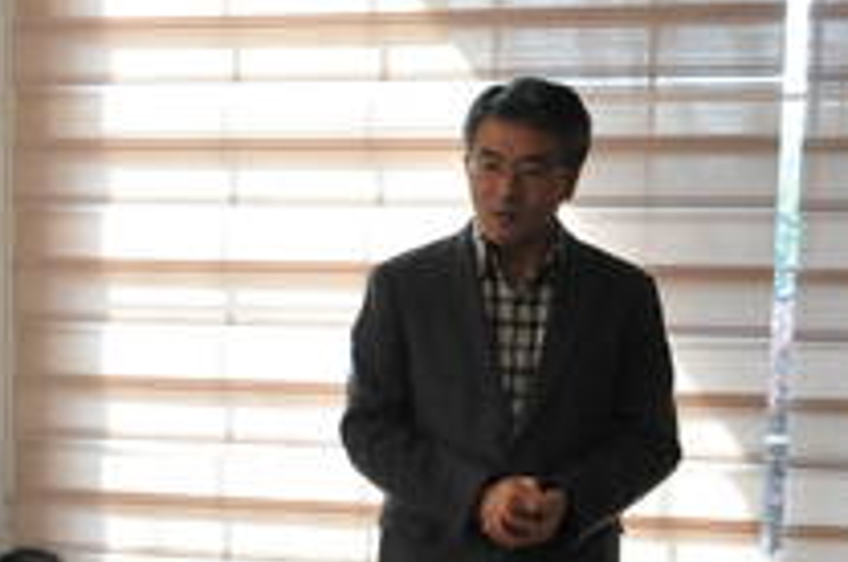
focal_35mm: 109
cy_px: 637
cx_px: 65
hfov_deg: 18.4
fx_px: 2564
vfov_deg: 12.3
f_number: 8
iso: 2000
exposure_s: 1/250
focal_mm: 26
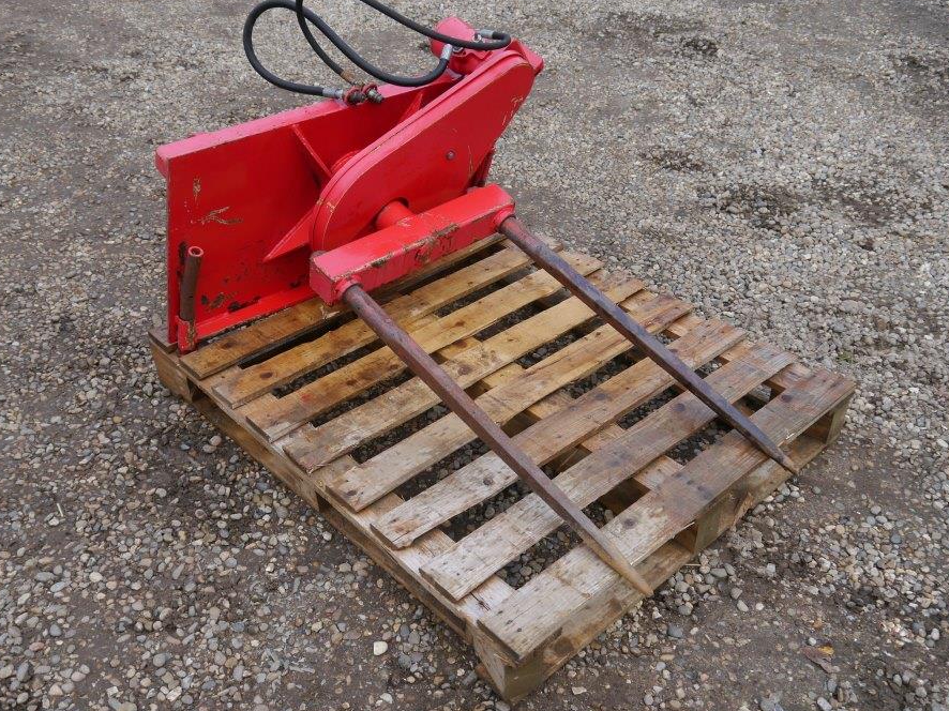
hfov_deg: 50.1
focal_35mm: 37
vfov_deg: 38.6
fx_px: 1014
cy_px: 343
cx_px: 450
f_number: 5
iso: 160
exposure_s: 1/200
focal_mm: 16
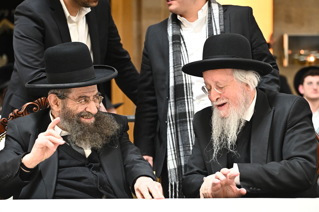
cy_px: 106
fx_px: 886
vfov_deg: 13.7
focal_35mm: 100
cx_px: 160
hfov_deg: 20.4
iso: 4000
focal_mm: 100
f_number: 4.5
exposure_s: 1/160
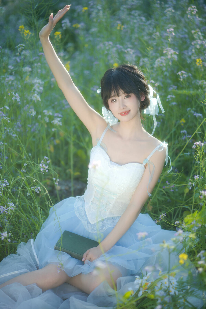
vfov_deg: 23.9
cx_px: 103
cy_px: 154
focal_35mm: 85
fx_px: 730
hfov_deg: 16.1
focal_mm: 85
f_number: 1.8
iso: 50
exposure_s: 1/500
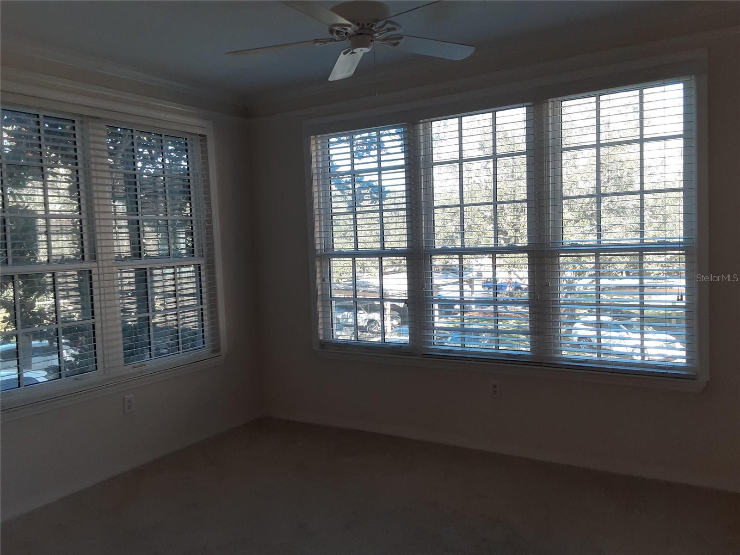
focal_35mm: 27
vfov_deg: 51.4
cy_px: 278
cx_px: 370
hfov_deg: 65.3
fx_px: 577
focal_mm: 2.91
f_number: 1.9
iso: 64
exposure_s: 1/120
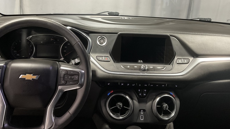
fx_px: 232
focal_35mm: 38
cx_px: 106
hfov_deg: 52.7
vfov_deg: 30.9
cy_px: 40
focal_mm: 3
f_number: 1.8
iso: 100
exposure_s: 1/60
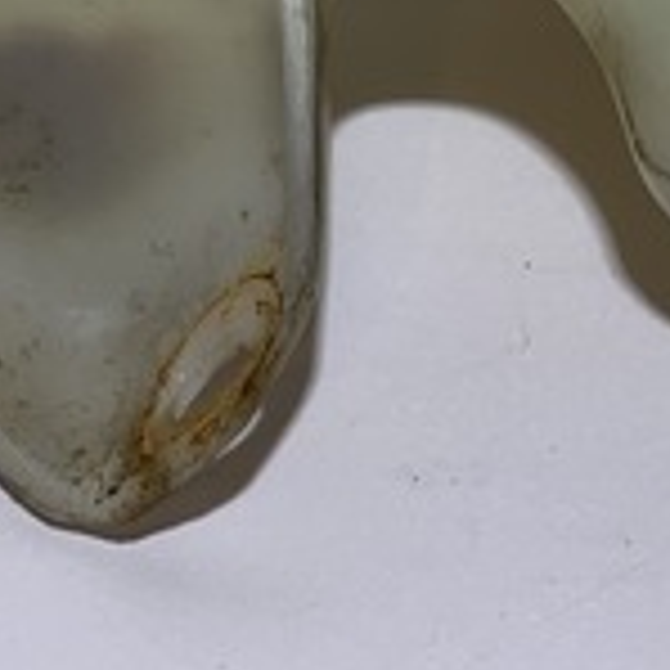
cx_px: 562
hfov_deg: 14.7
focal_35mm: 118
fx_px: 2584
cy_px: -83
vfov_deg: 14.4
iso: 25
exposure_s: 1/122
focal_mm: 4.25
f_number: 1.8
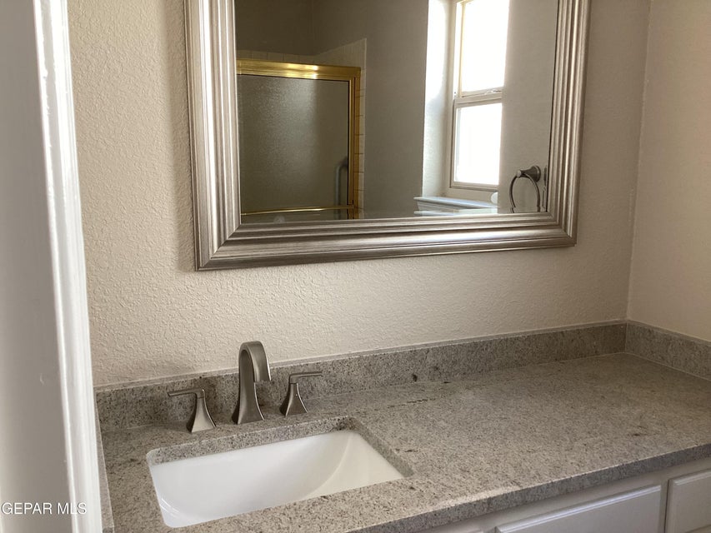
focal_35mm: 31
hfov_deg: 58.3
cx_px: 356
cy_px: 266
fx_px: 637
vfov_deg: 45.5
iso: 80
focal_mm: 3.3
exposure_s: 1/60
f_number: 2.4
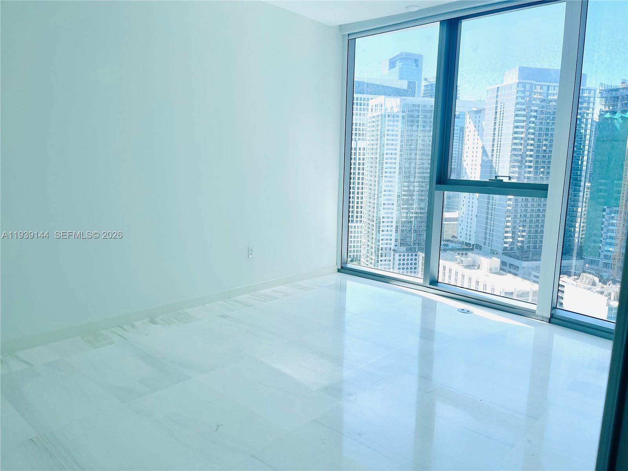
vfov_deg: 54.9
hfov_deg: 69.4
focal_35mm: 25
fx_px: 454
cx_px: 314
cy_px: 236
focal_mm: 5.1
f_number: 1.6
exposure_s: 1/824
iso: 32
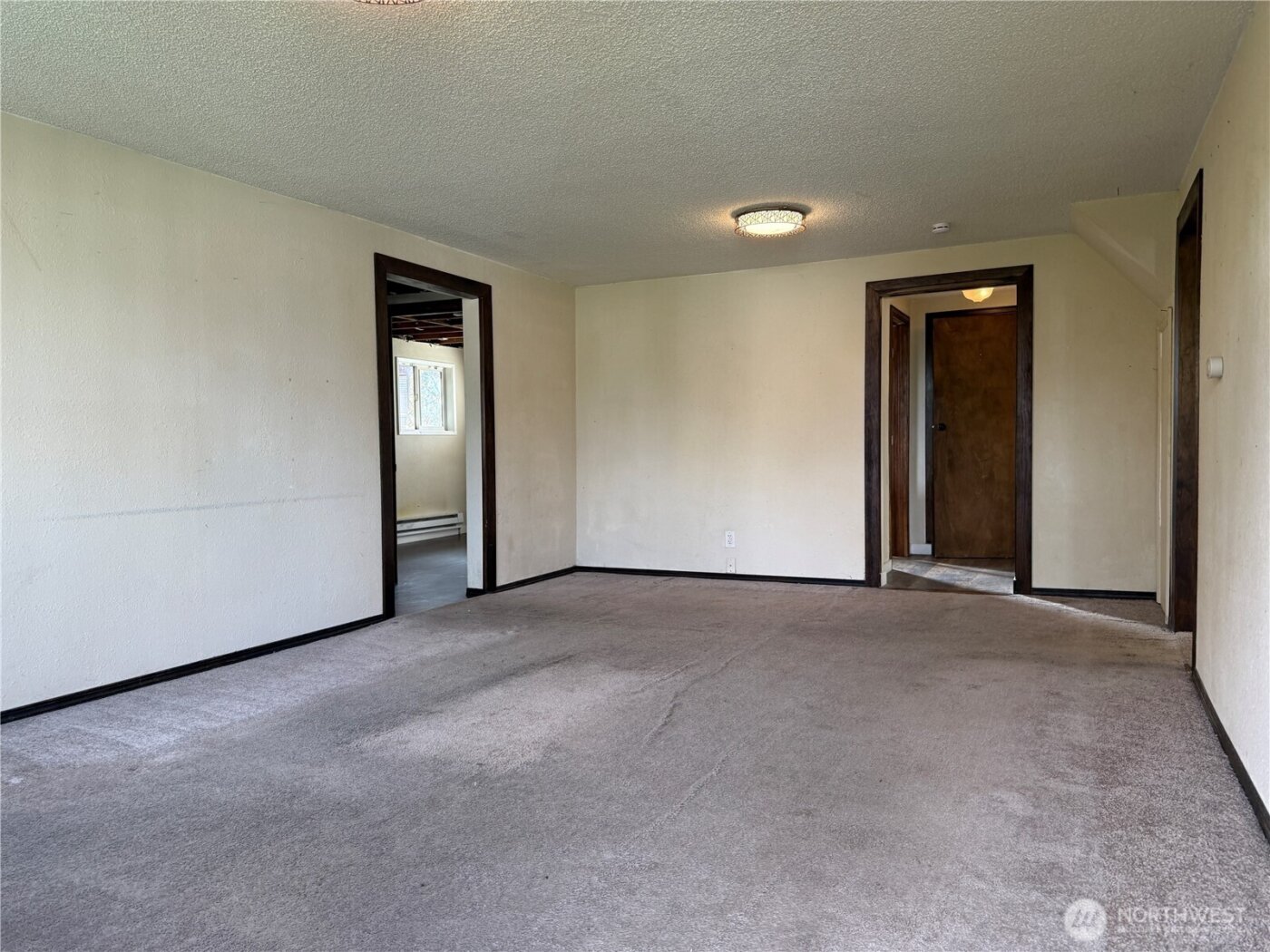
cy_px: 476
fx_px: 881
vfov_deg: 56.8
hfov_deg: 71.6
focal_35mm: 24
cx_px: 635
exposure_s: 1/133
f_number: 1.78
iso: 125
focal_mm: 6.76
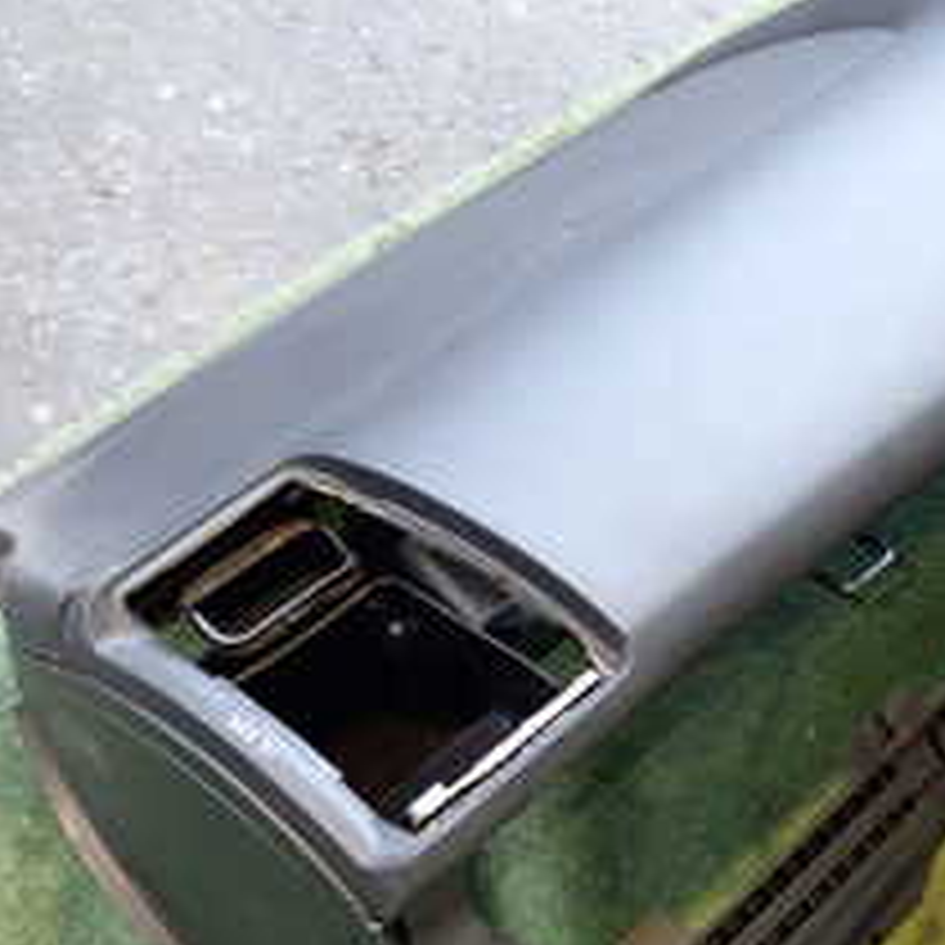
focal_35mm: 63
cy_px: 536
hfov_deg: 26.5
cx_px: 832
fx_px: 1946
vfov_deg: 27.3
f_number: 2
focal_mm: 4.5
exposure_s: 1/30
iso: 320
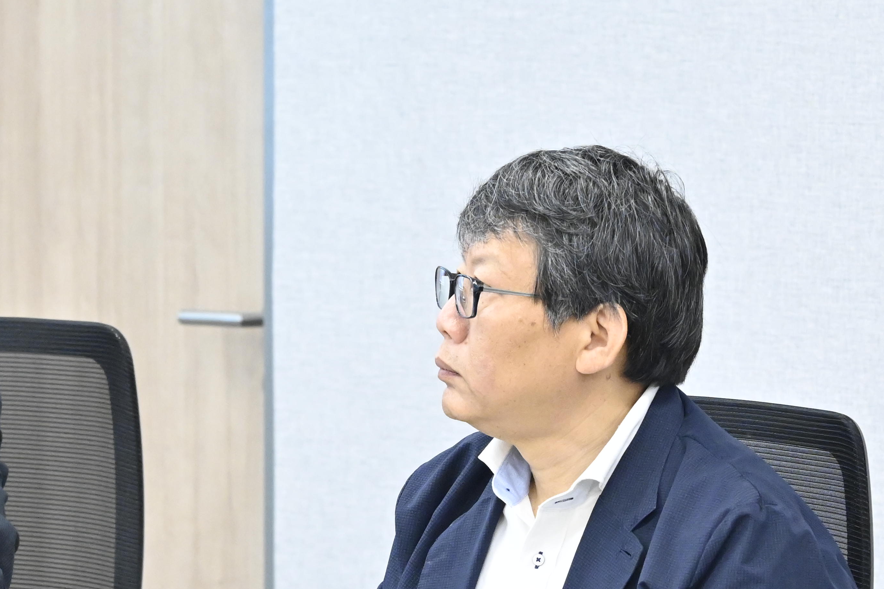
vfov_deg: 4.9
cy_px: 431
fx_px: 6949
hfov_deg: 7.3
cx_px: 416
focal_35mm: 283
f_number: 4.5
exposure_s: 1/160
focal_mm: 94
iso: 3200
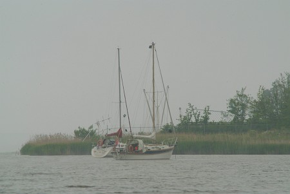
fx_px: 3145
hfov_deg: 5.3
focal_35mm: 390
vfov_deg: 3.5
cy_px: 97
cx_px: 145
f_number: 9.5
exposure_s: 1/500
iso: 200
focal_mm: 260
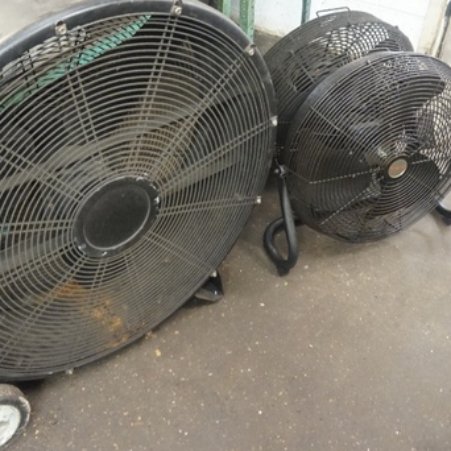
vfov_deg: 39.1
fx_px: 634
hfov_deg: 39.1
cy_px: 206
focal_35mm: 43
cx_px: 204
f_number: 3.5
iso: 3200
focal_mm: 16
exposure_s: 1/15
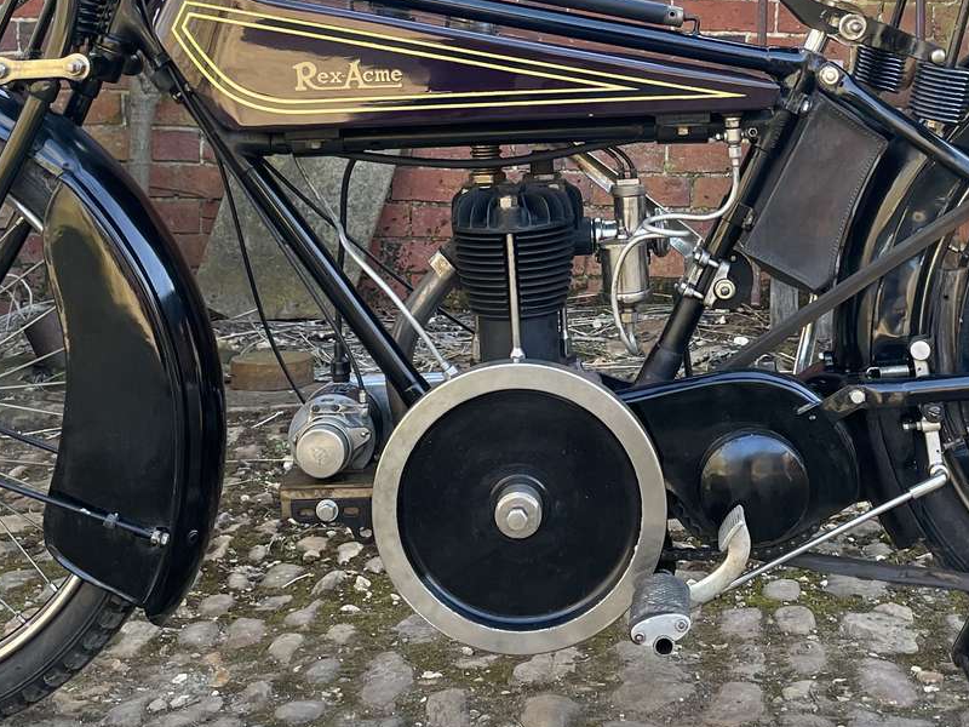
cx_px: 577
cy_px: 118
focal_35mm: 65
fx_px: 1820
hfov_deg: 29.8
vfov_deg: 22.2
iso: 50
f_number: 1.6
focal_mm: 4.2
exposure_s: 1/121
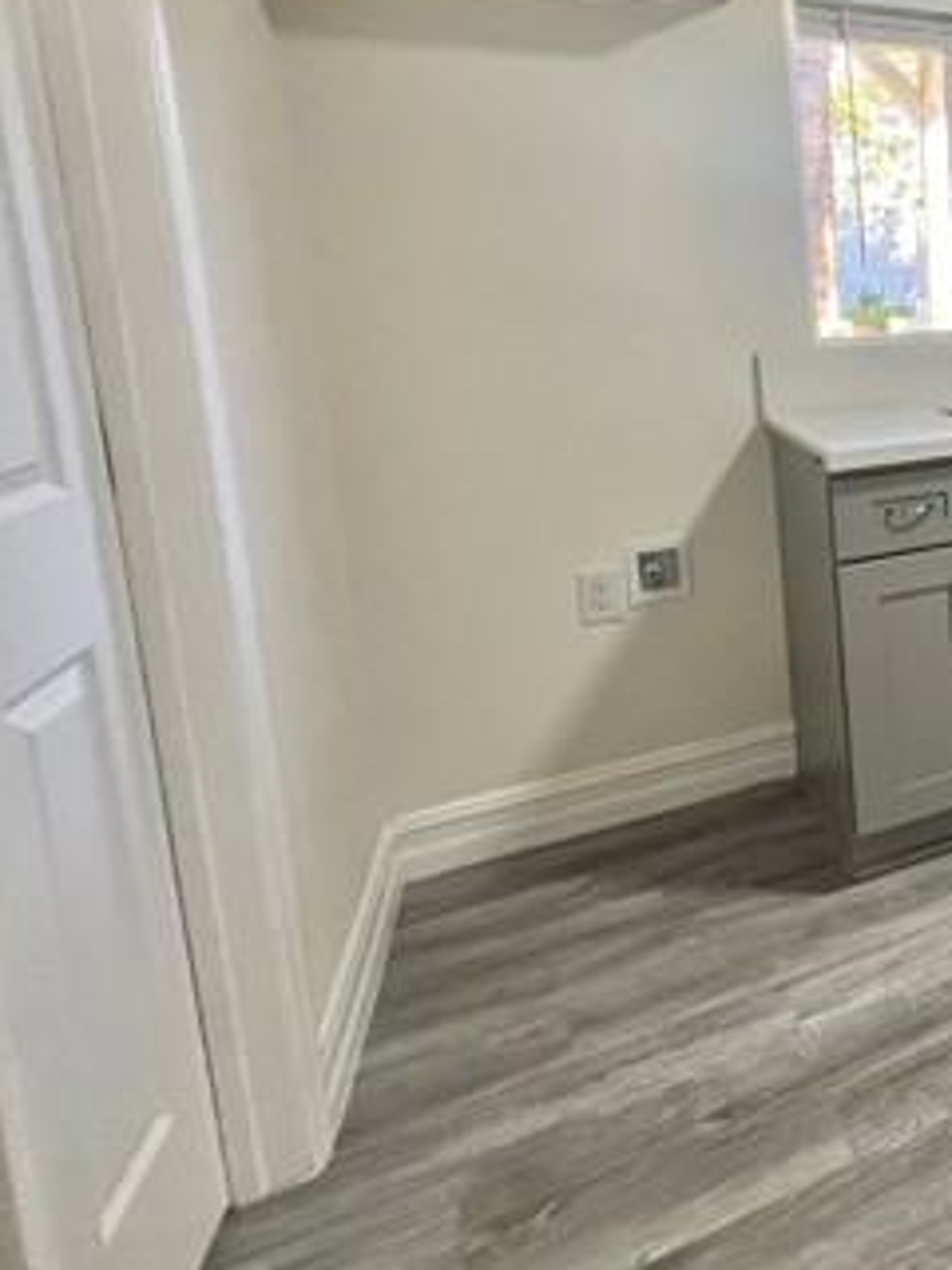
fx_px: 953
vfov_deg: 64.9
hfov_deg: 35.8
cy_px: 389
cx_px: 1234
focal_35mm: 26
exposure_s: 1/99
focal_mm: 1.57
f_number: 1.8
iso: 160
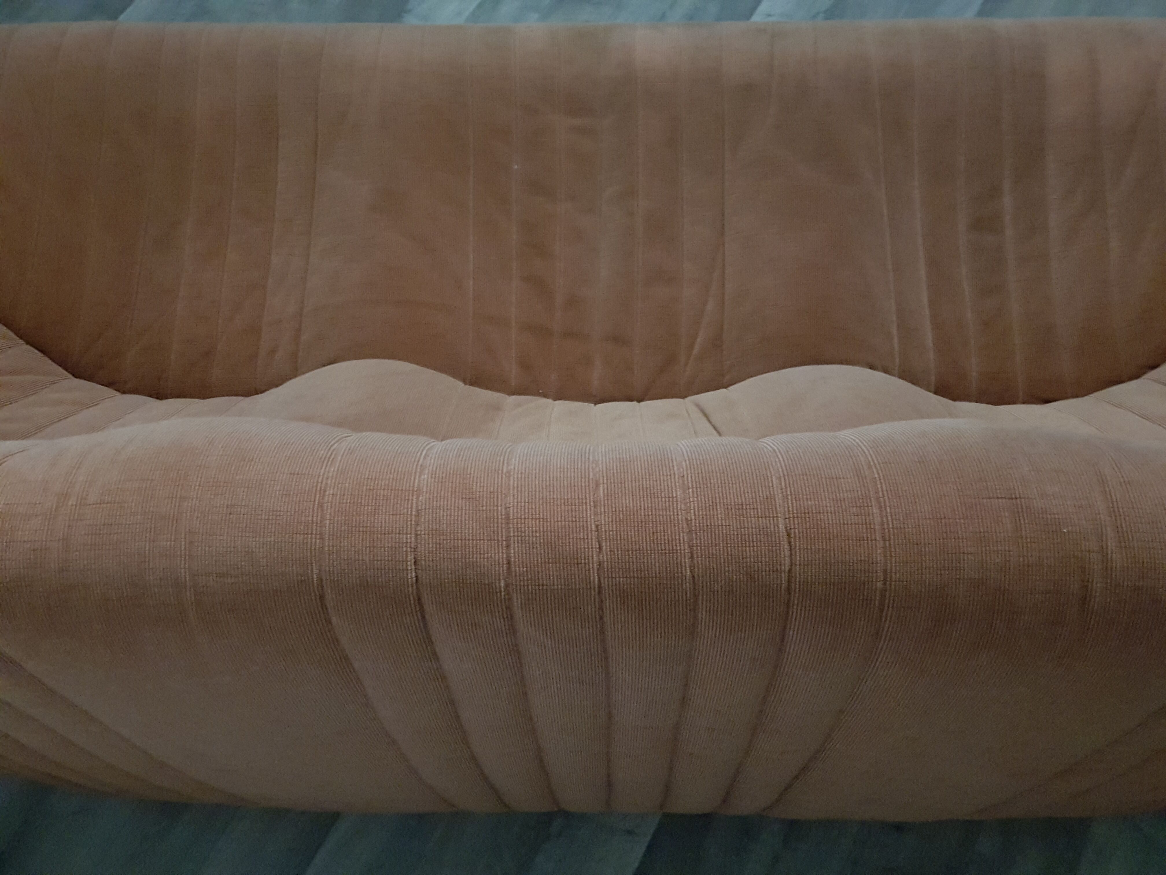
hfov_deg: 67.3
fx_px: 876
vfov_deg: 53.1
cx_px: 583
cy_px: 438
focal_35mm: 26
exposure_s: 1/10
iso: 1000
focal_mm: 4.2
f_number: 1.7
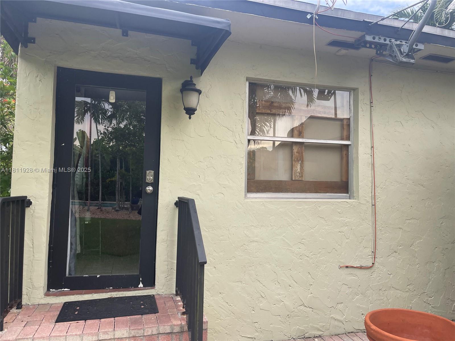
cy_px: 170
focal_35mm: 26
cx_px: 228
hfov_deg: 67.3
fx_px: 342
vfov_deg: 53.1
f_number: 1.6
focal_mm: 4.2
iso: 40
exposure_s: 1/121
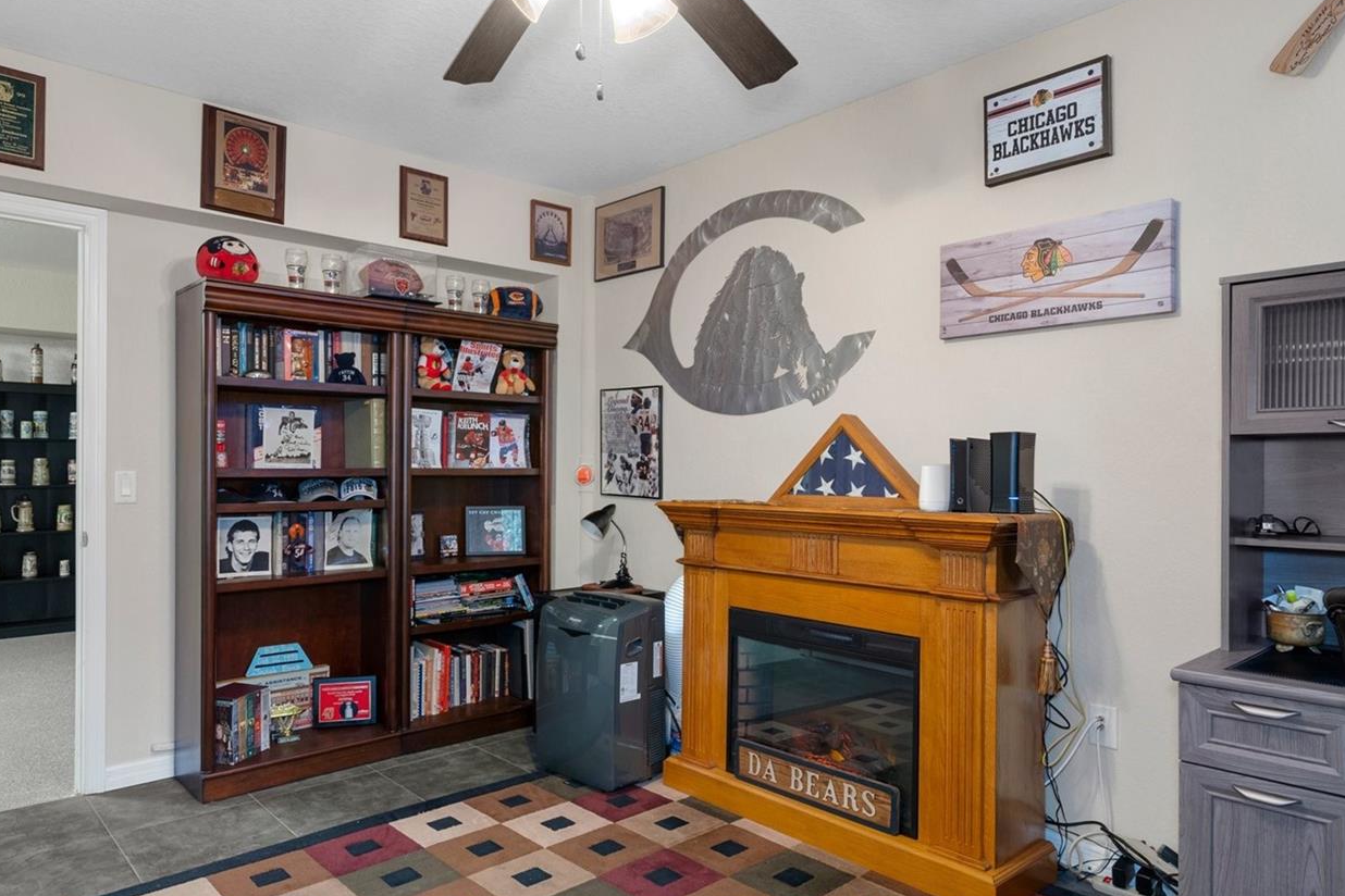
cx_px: 600
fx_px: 822
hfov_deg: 78.3
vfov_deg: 57.1
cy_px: 494
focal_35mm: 22
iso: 320
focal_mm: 17
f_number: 8
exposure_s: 6
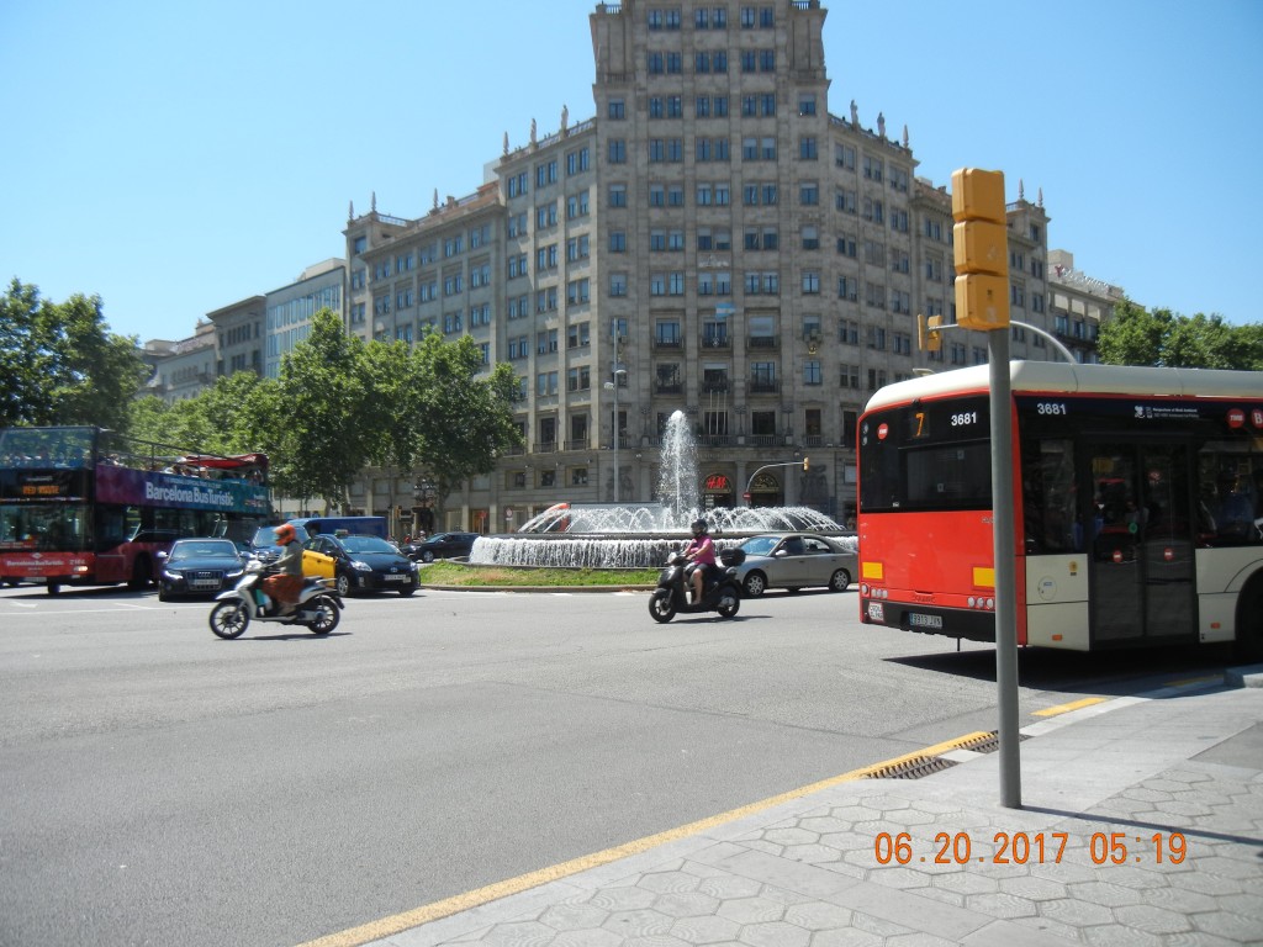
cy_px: 474
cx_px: 632
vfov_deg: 46.8
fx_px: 1095
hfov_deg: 60.0
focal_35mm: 30
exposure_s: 1/307
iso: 160
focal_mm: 5.4
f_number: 7
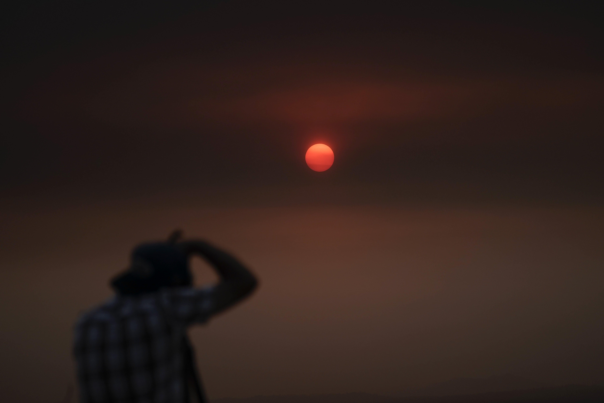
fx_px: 3137
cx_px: 302
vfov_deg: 7.3
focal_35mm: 187
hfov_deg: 11.0
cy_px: 202
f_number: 5.6
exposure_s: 1/1250
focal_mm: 187
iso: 250
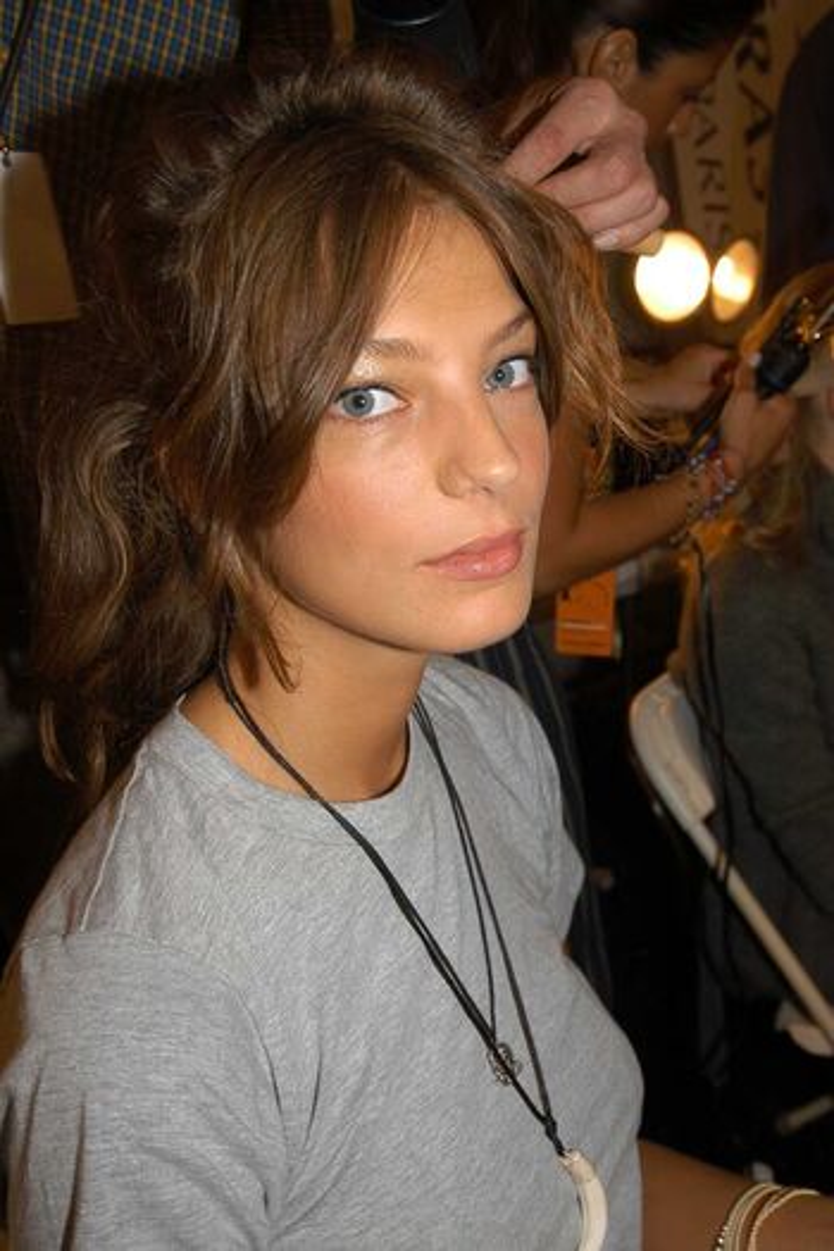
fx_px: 1251
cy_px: 626
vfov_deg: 53.1
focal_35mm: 36
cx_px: 417
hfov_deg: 36.9
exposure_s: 1/60
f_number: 5
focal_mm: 24
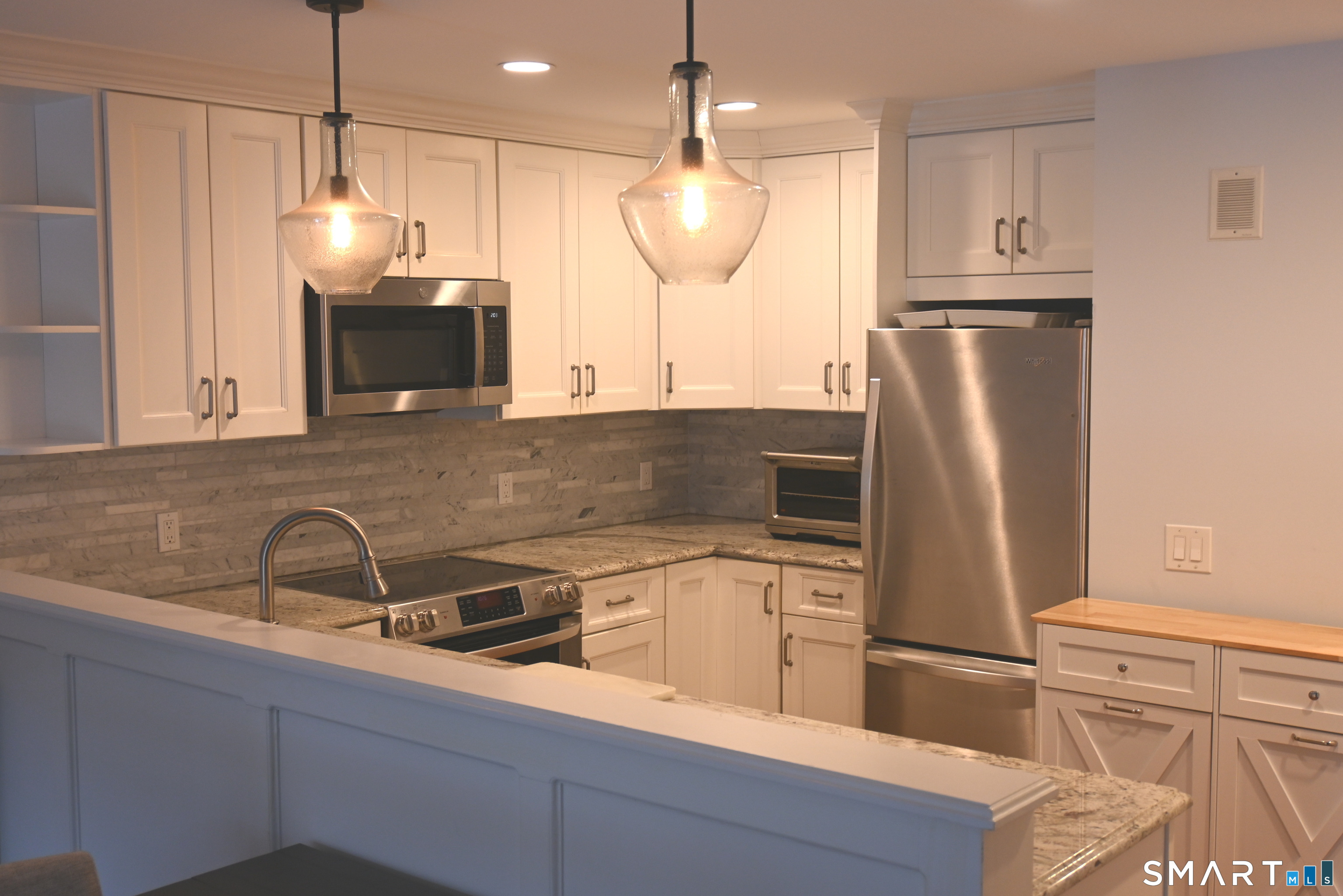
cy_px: 448
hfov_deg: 49.6
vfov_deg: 34.2
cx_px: 672
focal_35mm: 39
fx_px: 1455
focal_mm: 26
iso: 360
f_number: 4.5
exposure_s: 1/40
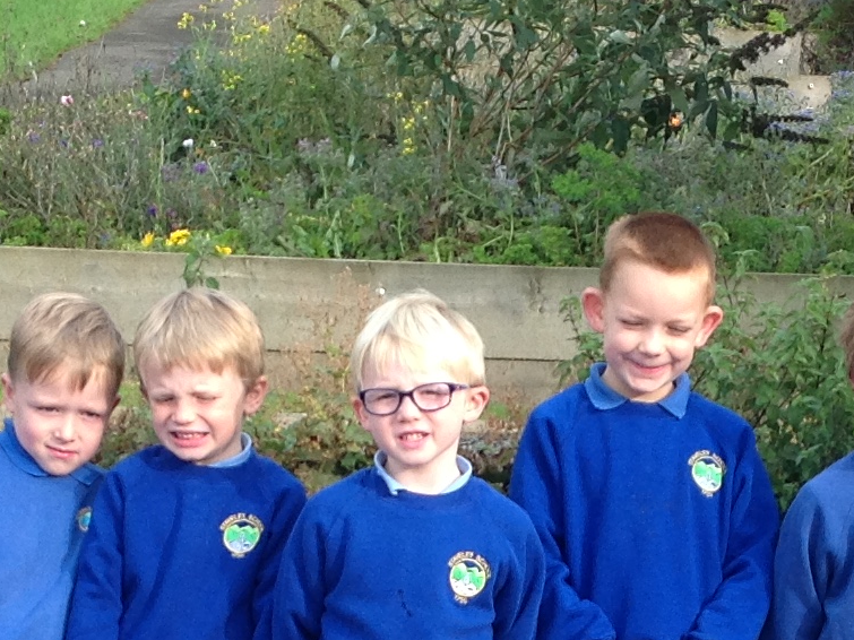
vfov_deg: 12.0
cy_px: 799
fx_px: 2960
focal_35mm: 120
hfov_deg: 16.4
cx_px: 437
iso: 50
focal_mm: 4.28
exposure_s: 1/296
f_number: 2.4
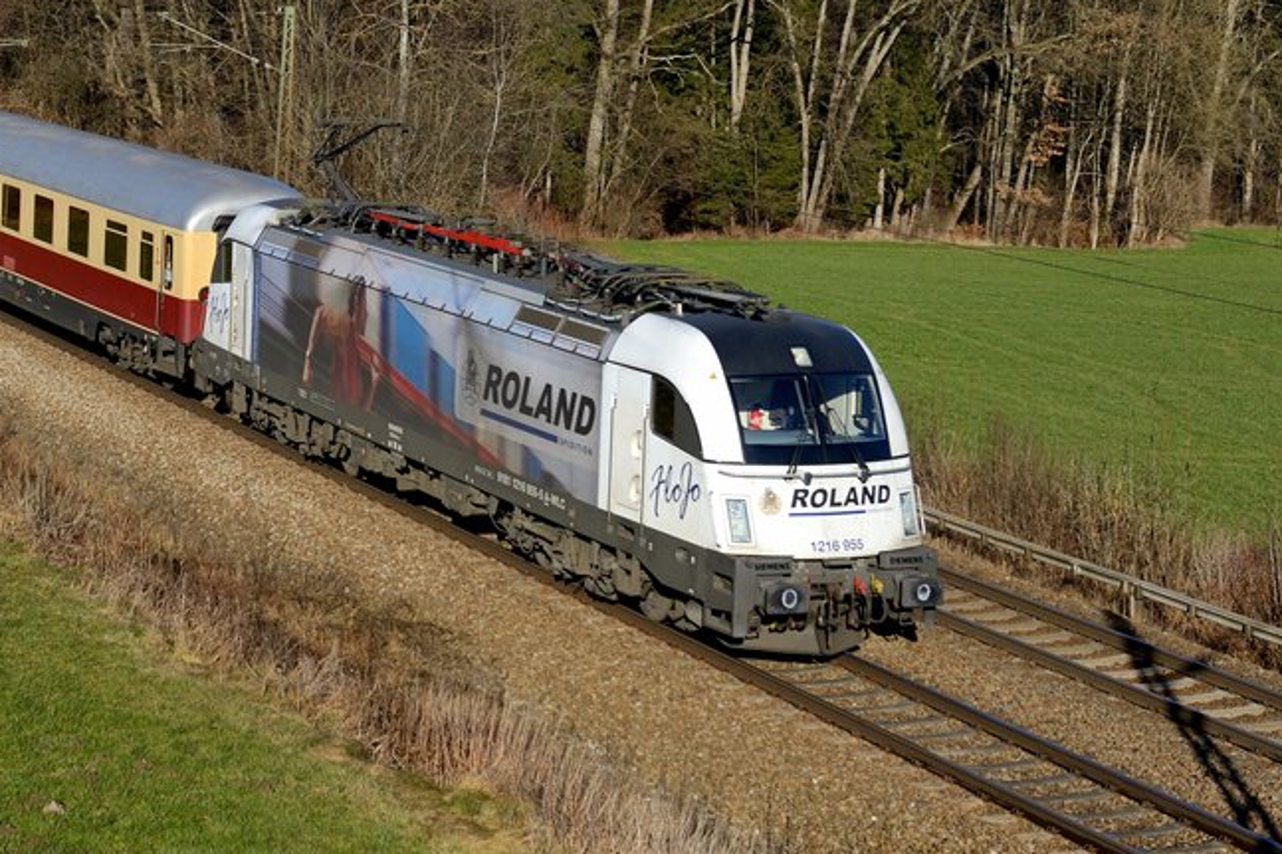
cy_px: 129
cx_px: 224
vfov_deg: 15.2
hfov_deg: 22.5
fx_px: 3168
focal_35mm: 89
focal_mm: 48
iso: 250
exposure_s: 1/1600
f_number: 5.6
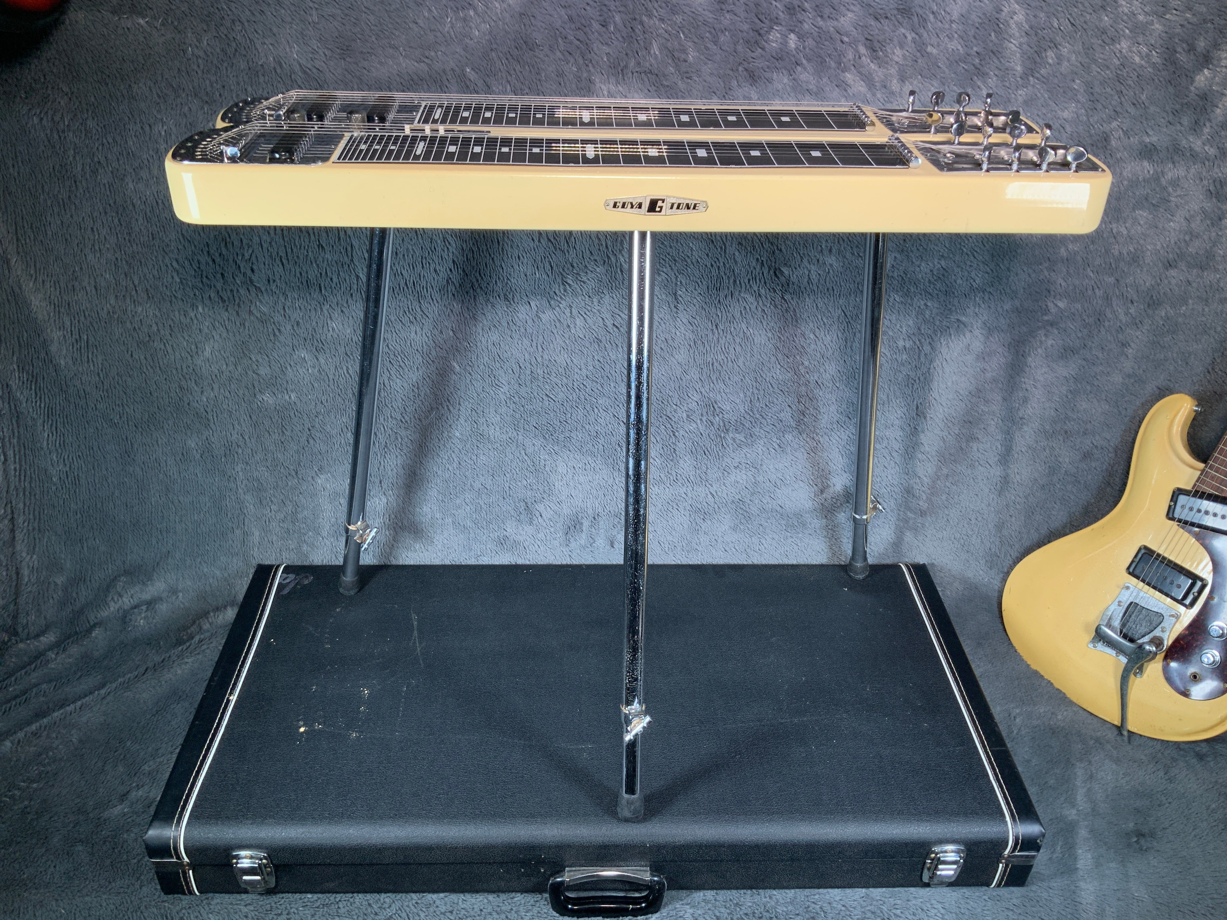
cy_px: 460
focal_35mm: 29
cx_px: 614
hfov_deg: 61.7
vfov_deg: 48.2
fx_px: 1028
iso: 32
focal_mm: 3
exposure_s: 1/104
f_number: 1.8
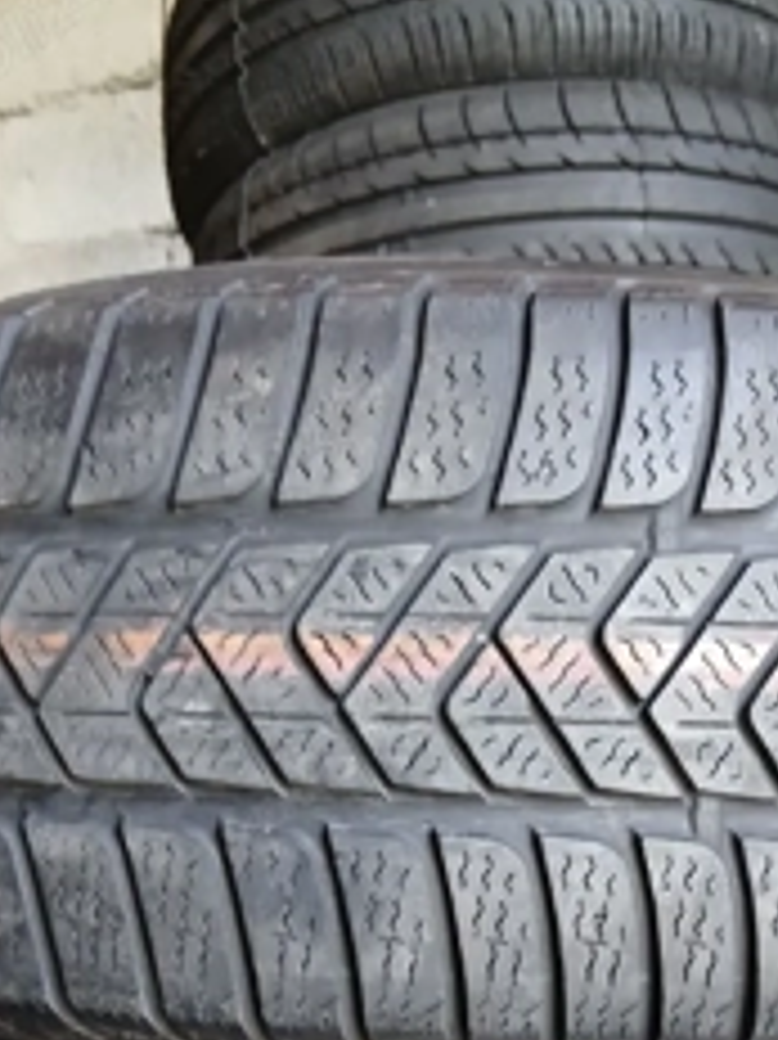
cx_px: 481
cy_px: 779
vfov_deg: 40.9
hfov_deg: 32.0
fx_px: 1350
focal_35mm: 45
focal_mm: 3.98
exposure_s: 1/33.3
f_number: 1.8
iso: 320
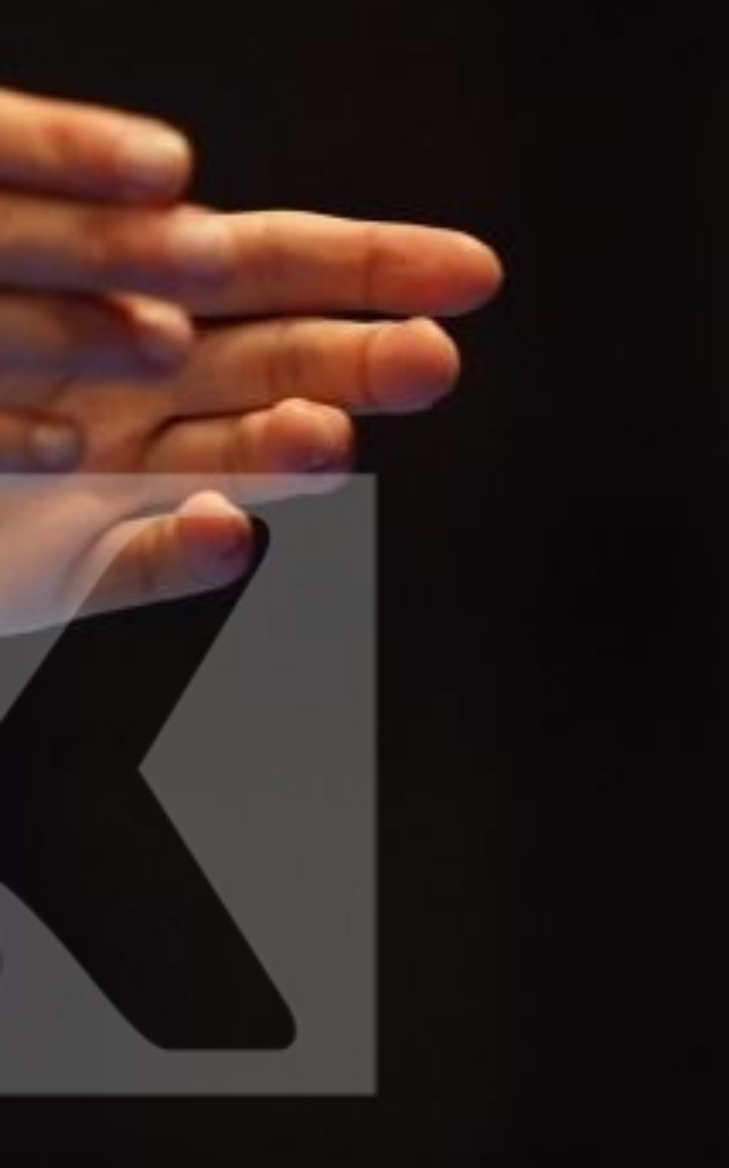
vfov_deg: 1.0
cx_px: -2252
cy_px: -426
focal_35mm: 2141
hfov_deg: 0.6
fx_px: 68144
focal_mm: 400
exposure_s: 1/500
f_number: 2.8
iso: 640
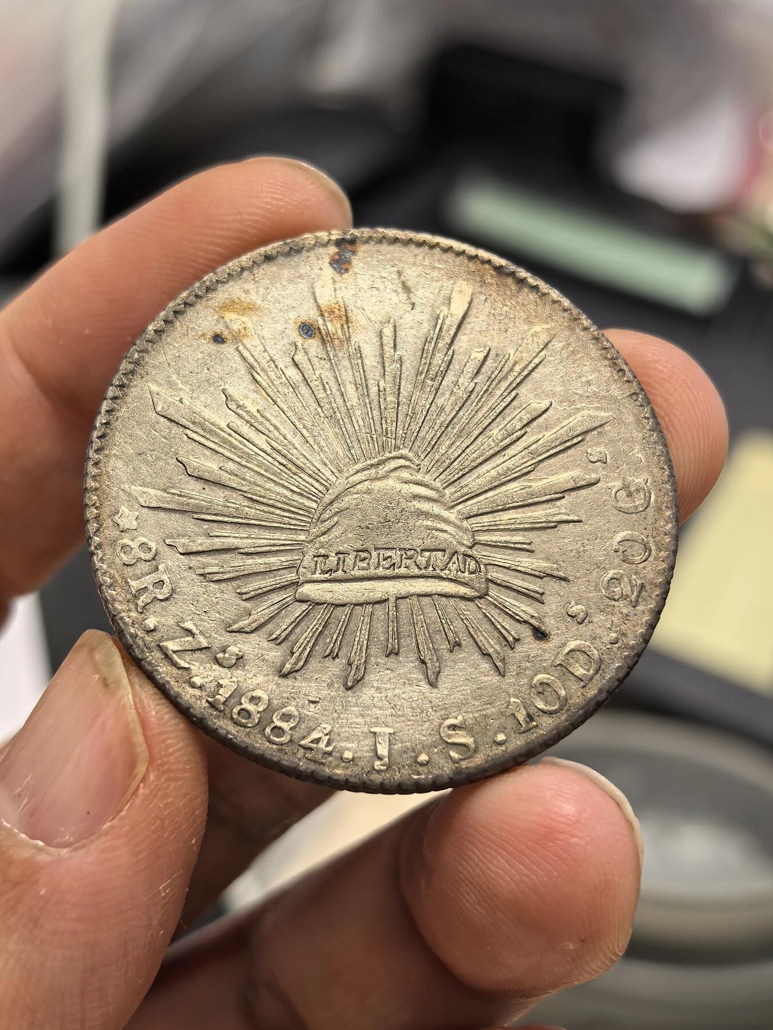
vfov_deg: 35.5
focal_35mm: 54
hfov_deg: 27.0
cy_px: 515
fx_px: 1608
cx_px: 386
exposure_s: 1/50
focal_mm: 6.98
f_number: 2
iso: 160
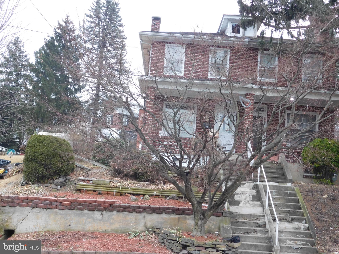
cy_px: 127
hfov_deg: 37.5
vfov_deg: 28.6
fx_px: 499
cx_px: 170
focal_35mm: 51
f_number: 3.8
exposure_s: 1/30
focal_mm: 9
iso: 250
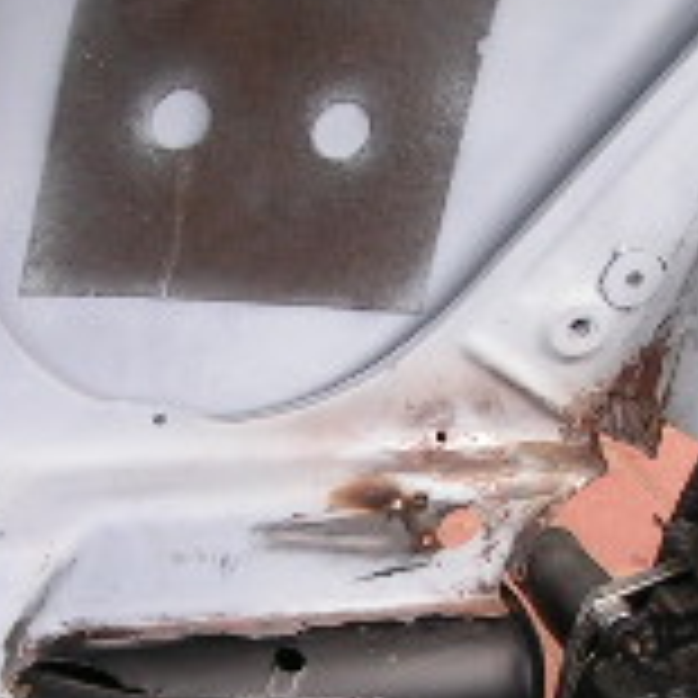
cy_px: 468
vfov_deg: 12.5
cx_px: 365
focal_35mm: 139
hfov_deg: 12.6
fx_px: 3171
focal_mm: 6.3
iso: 50
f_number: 3.2
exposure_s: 1/50
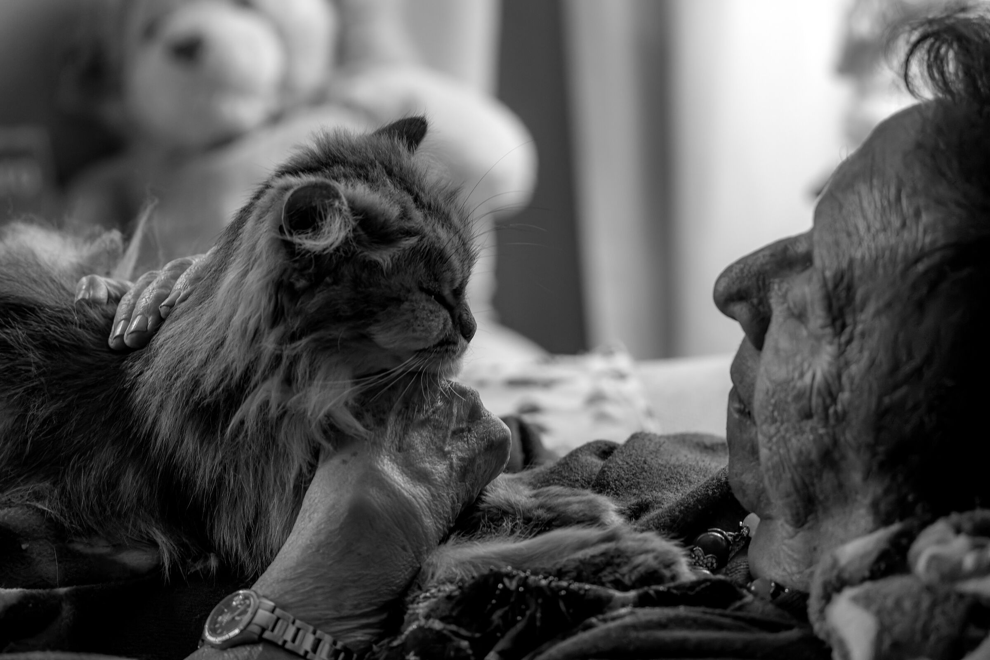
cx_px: 495
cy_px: 330
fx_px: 7754
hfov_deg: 7.3
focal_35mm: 282
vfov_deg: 4.9
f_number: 6.3
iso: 2500
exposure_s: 1/15
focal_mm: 282
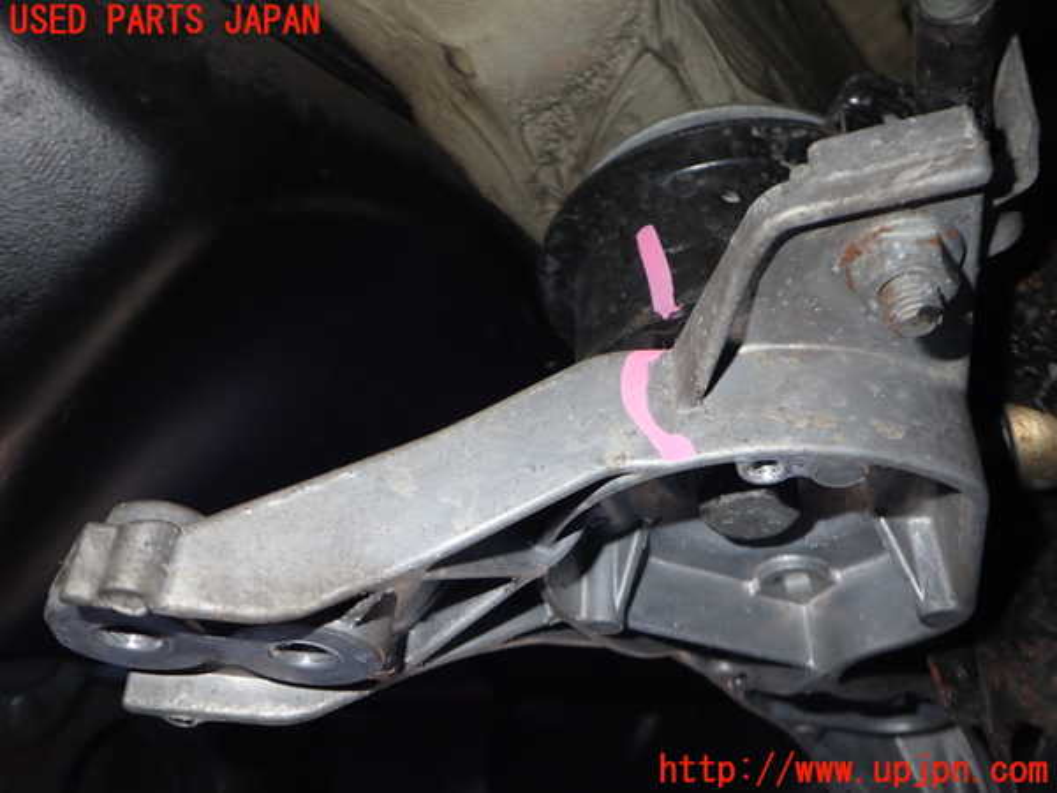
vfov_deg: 46.8
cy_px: 396
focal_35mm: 30
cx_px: 528
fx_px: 916
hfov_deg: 60.0
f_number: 6.3
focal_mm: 5.4
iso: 200
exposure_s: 1/30
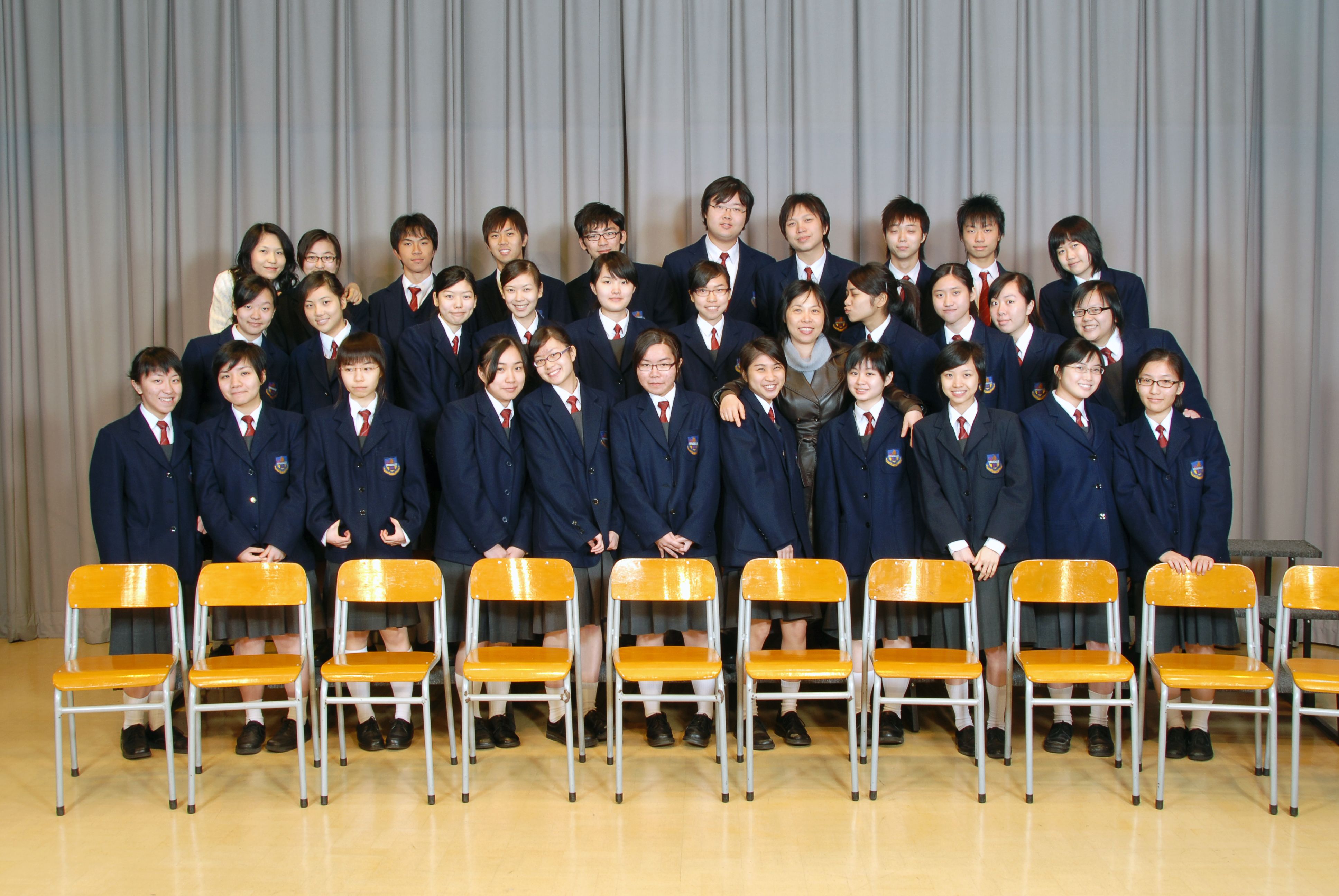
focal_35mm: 30
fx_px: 1117
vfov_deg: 43.7
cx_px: 670
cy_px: 448
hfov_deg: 61.9
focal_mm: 20
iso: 100
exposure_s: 1/4
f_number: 10
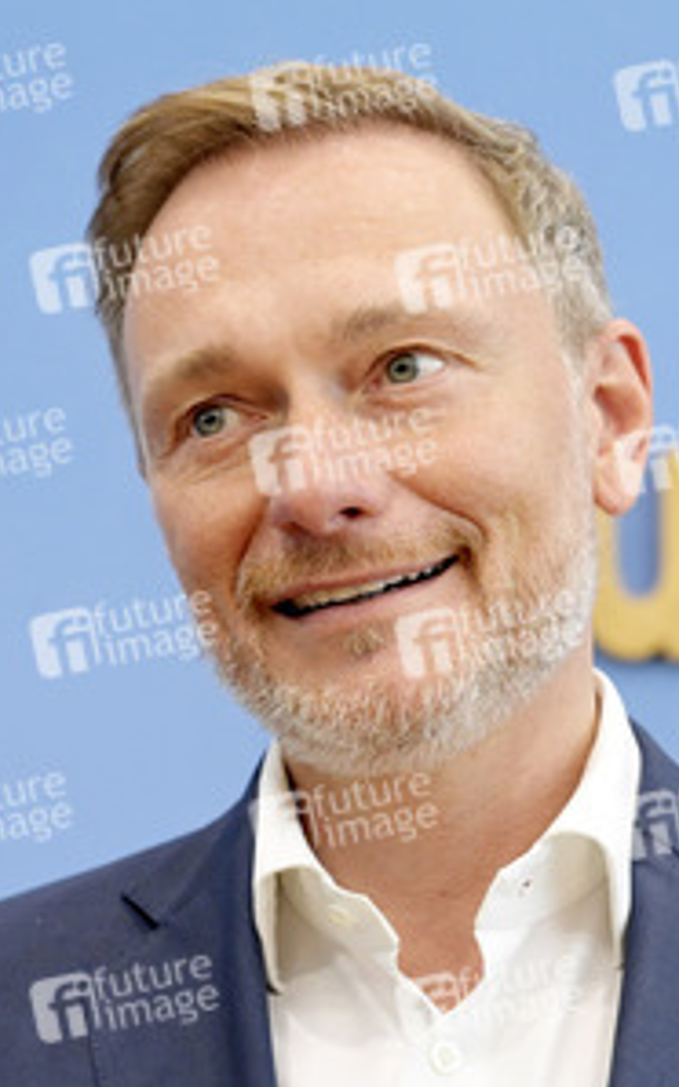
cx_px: 392
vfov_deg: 12.9
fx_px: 4801
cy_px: 544
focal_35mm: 162
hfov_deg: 8.1
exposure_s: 1/500
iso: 5000
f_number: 5
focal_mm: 105
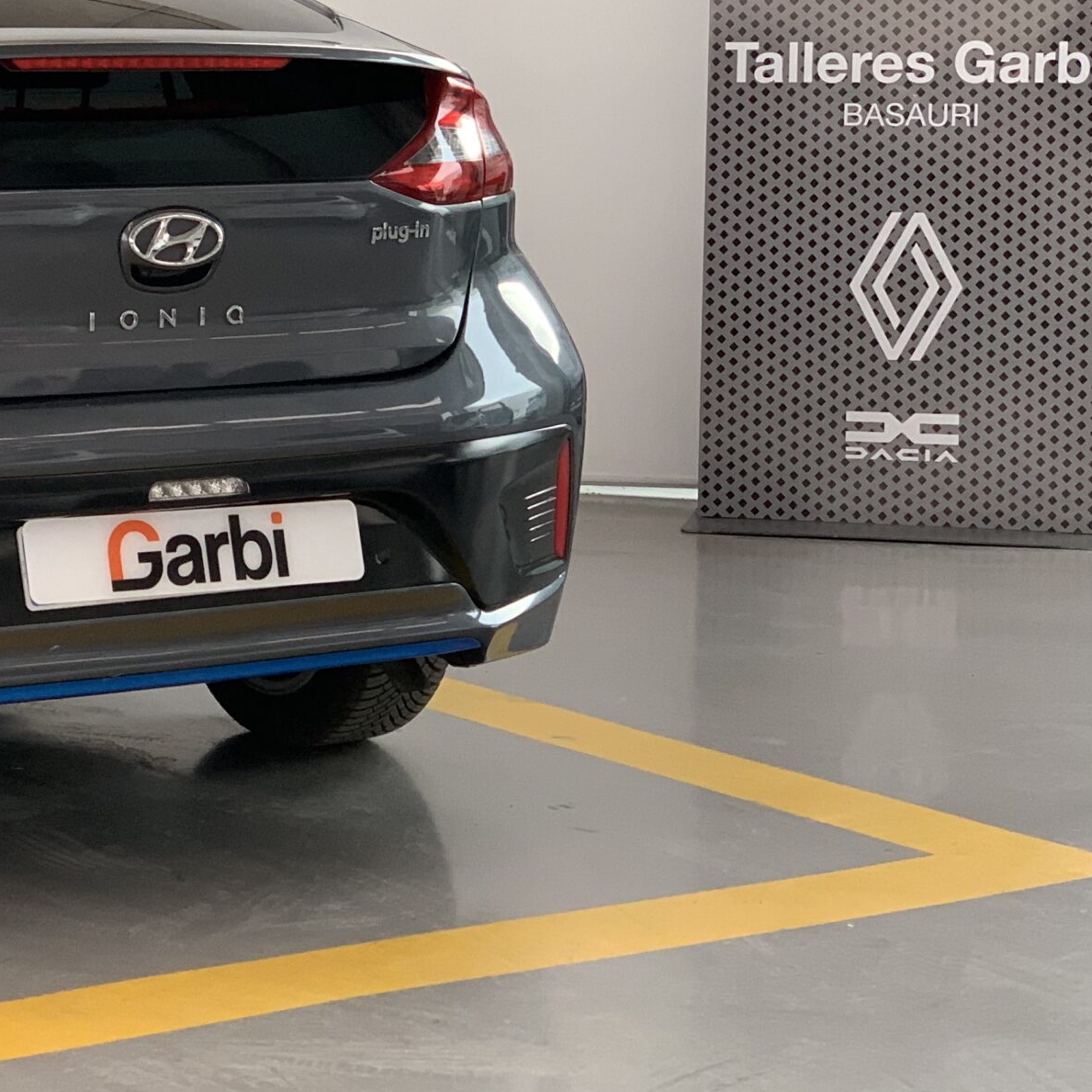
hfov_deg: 17.2
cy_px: 348
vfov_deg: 17.5
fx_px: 3533
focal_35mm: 99
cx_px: 24
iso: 125
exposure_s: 1/65
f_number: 2.4
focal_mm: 6
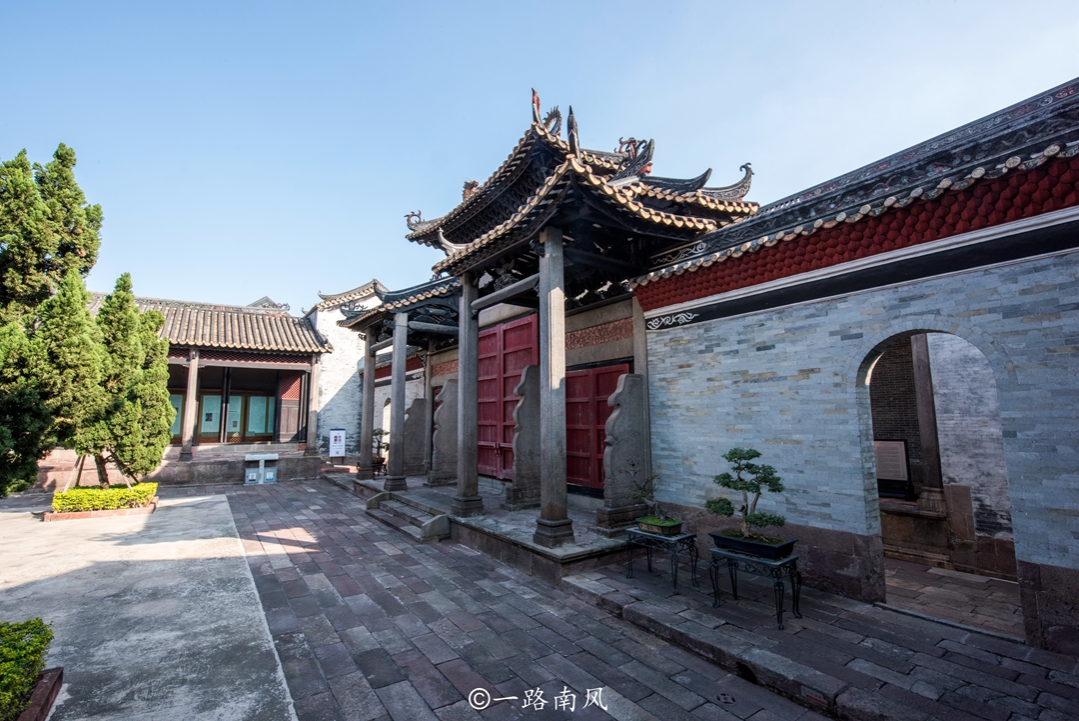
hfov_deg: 96.7
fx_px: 480
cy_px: 360
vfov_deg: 73.8
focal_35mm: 16
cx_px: 540
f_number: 14
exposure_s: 1/100
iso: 200
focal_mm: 16
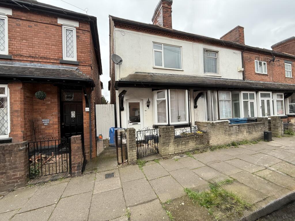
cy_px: 110
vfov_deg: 85.7
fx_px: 119
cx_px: 148
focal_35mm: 14
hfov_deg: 102.1
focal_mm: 2.22
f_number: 2.2
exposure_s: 1/153
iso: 50
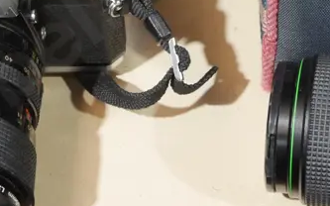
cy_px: -74
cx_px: 215
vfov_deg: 6.4
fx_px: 1816
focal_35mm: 202
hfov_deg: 10.4
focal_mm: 31
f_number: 5.4
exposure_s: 1/80
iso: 2000
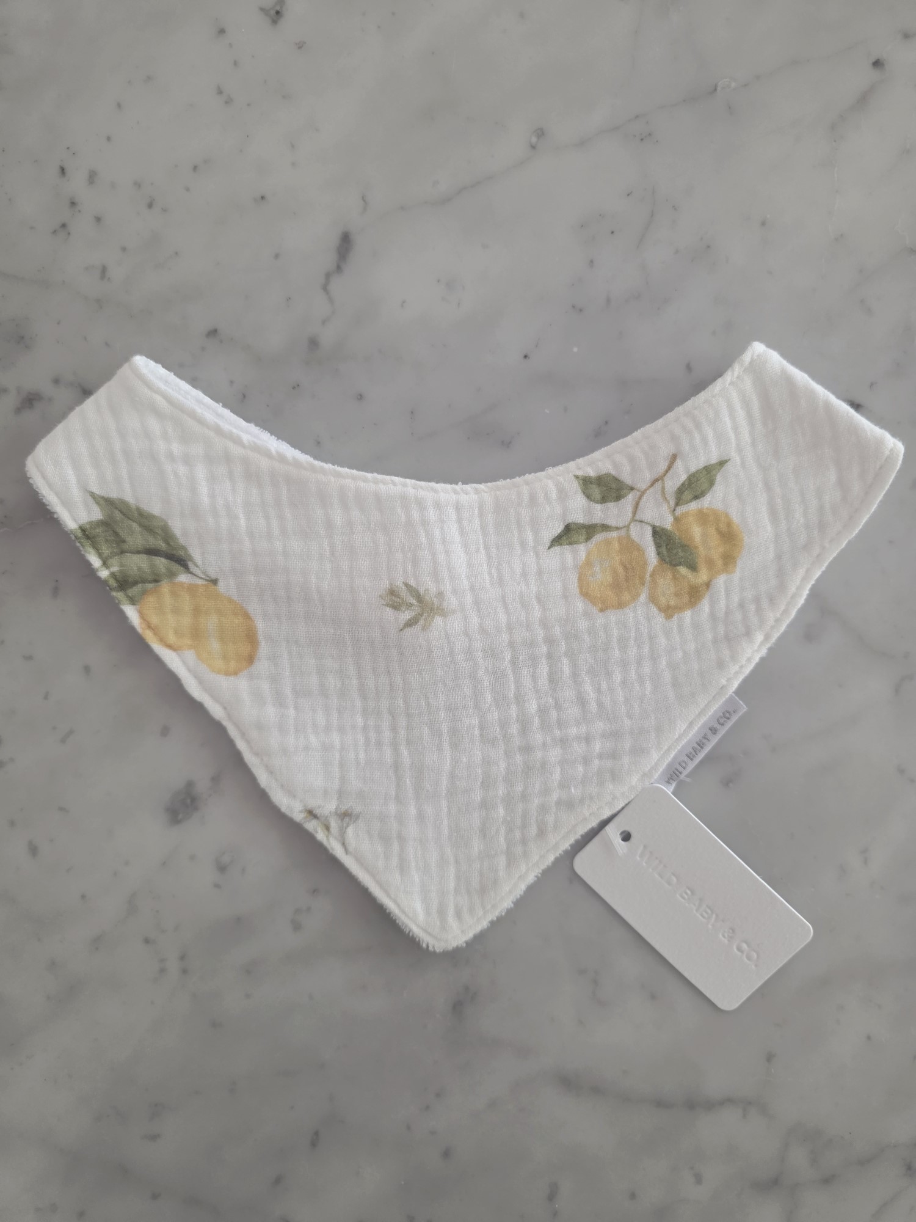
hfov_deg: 58.9
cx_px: 458
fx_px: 811
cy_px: 611
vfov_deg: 73.9
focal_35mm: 23
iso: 400
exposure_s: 1/66.2
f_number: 1.7
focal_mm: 6.3
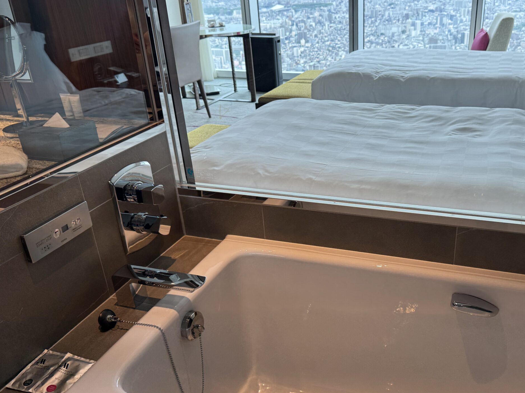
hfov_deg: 54.7
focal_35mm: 33
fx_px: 500
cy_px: 220
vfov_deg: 42.9
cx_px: 328
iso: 64
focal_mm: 6.76
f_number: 1.78
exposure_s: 1/159
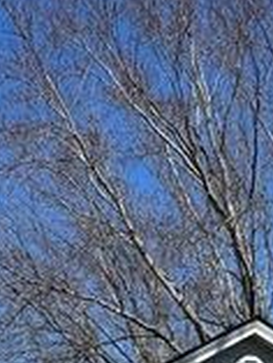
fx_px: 1071
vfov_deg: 15.2
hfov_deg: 14.5
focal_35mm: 102
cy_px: 743
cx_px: 148
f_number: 1.78
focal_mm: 6.86
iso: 80
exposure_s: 1/4348
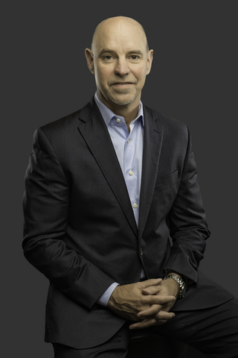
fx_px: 843
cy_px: 179
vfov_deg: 23.9
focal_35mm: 85
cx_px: 119
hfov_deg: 16.1
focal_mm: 85
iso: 200
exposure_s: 1/100
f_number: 7.1
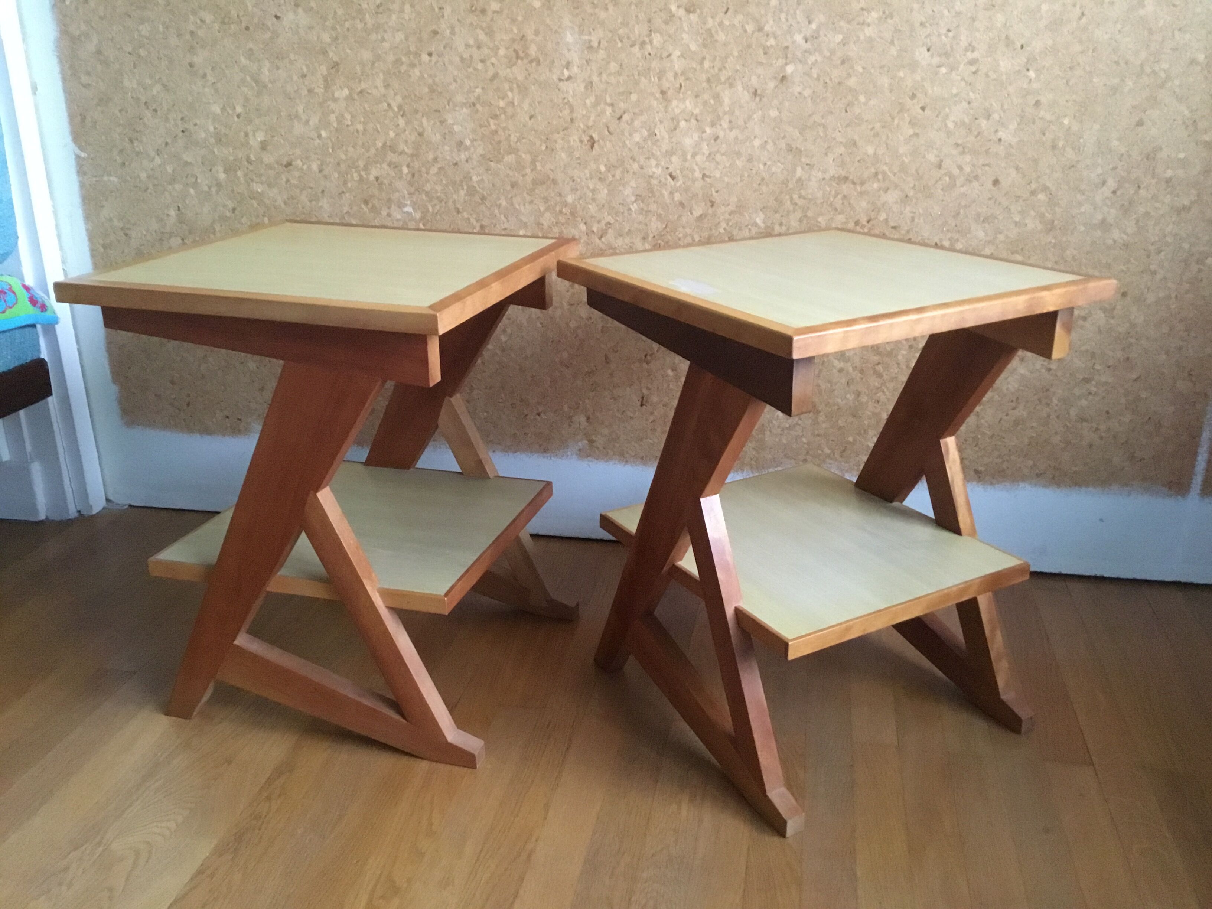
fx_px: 1085
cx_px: 606
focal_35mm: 31
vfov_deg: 45.4
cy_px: 454
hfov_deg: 58.4
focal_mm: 3.3
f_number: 2.4
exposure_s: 1/17
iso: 400
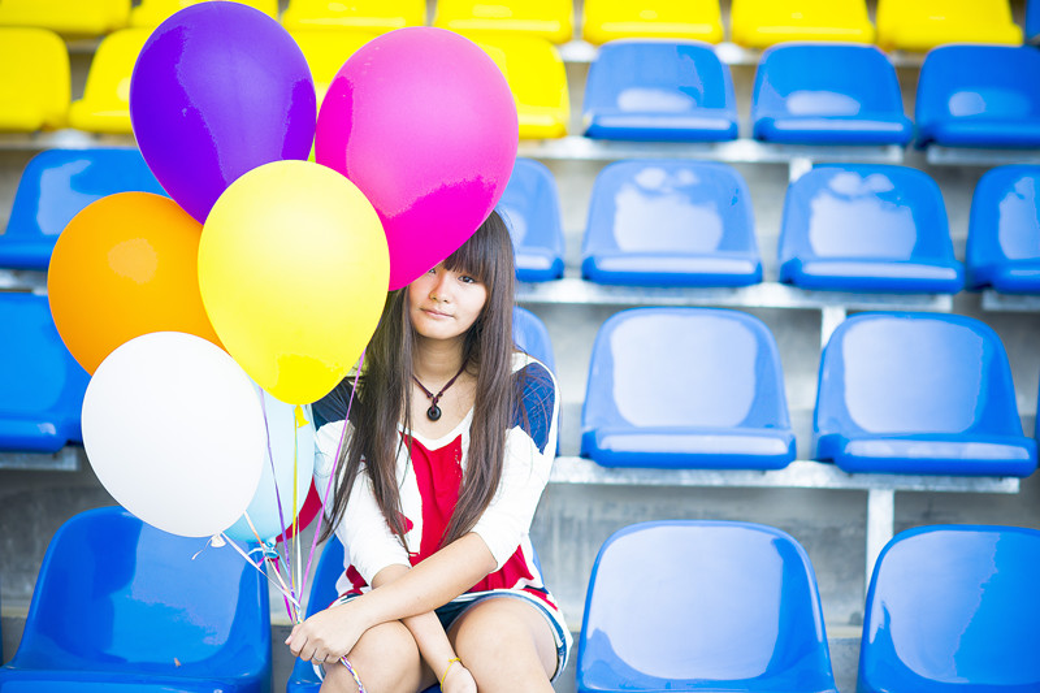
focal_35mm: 85
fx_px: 2455
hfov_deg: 23.9
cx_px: 520
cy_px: 346
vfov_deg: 16.1
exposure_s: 1/800
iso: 100
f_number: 2.8
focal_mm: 85
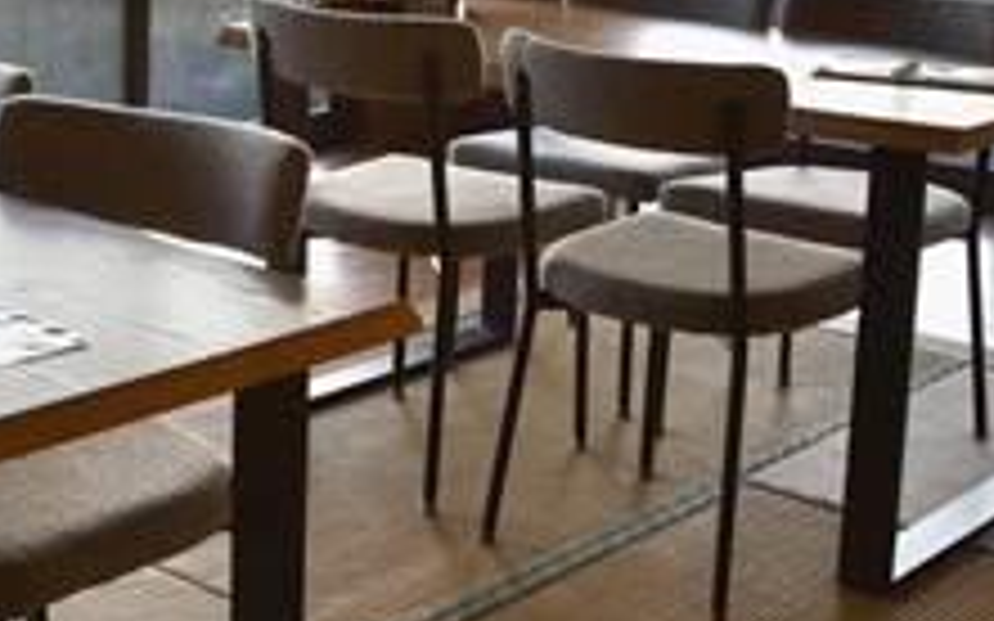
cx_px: 171
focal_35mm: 71
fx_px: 1923
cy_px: 124
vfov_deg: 18.2
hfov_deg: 28.3
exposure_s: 1/125
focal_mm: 24
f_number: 5.6
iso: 400
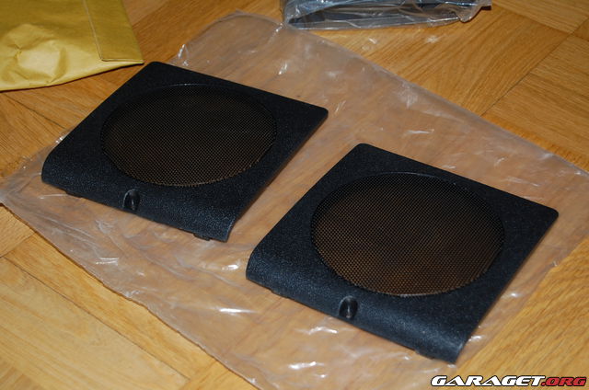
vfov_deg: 16.5
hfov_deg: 24.7
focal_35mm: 82
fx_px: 1347
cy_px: 195
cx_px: 294
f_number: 5.6
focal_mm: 55
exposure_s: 1/125
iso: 200
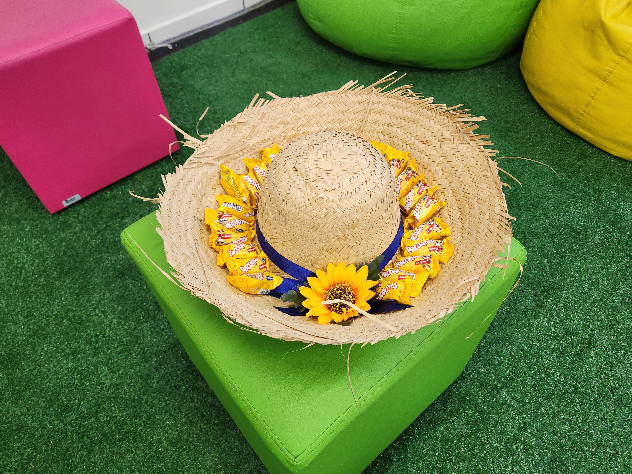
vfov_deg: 56.8
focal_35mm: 24
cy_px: 235
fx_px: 438
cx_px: 306
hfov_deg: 71.6
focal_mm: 5.4
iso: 250
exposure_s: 1/120
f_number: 1.8
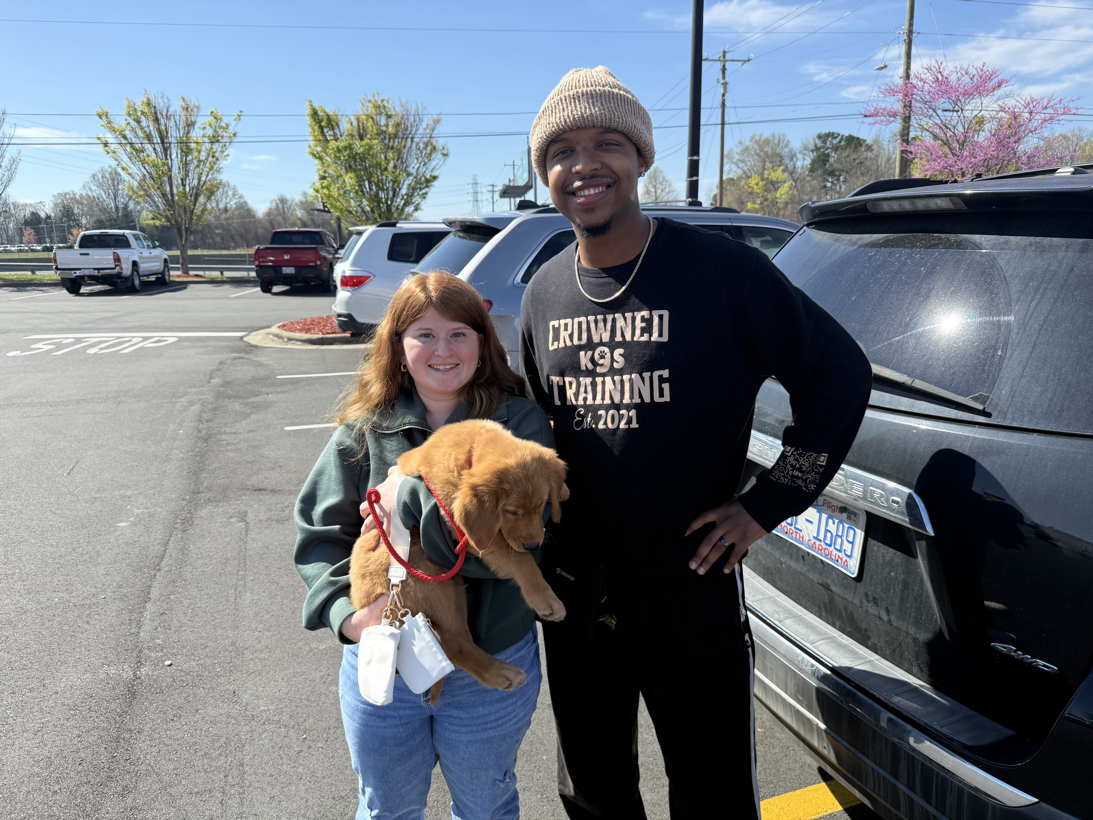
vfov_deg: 56.8
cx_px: 546
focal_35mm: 24
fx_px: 758
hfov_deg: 71.6
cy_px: 410
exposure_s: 1/2801
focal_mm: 6.76
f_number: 1.78
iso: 100
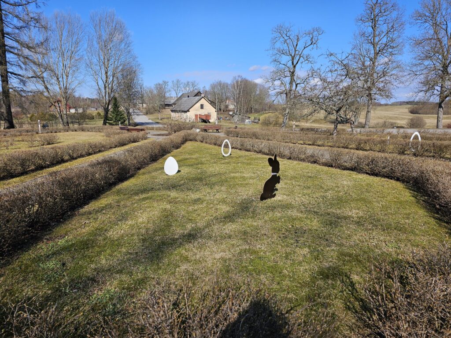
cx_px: 226
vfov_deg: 58.9
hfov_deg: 73.9
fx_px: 300
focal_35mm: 23
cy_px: 169
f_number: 1.7
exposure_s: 1/812
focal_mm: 6.3
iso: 10
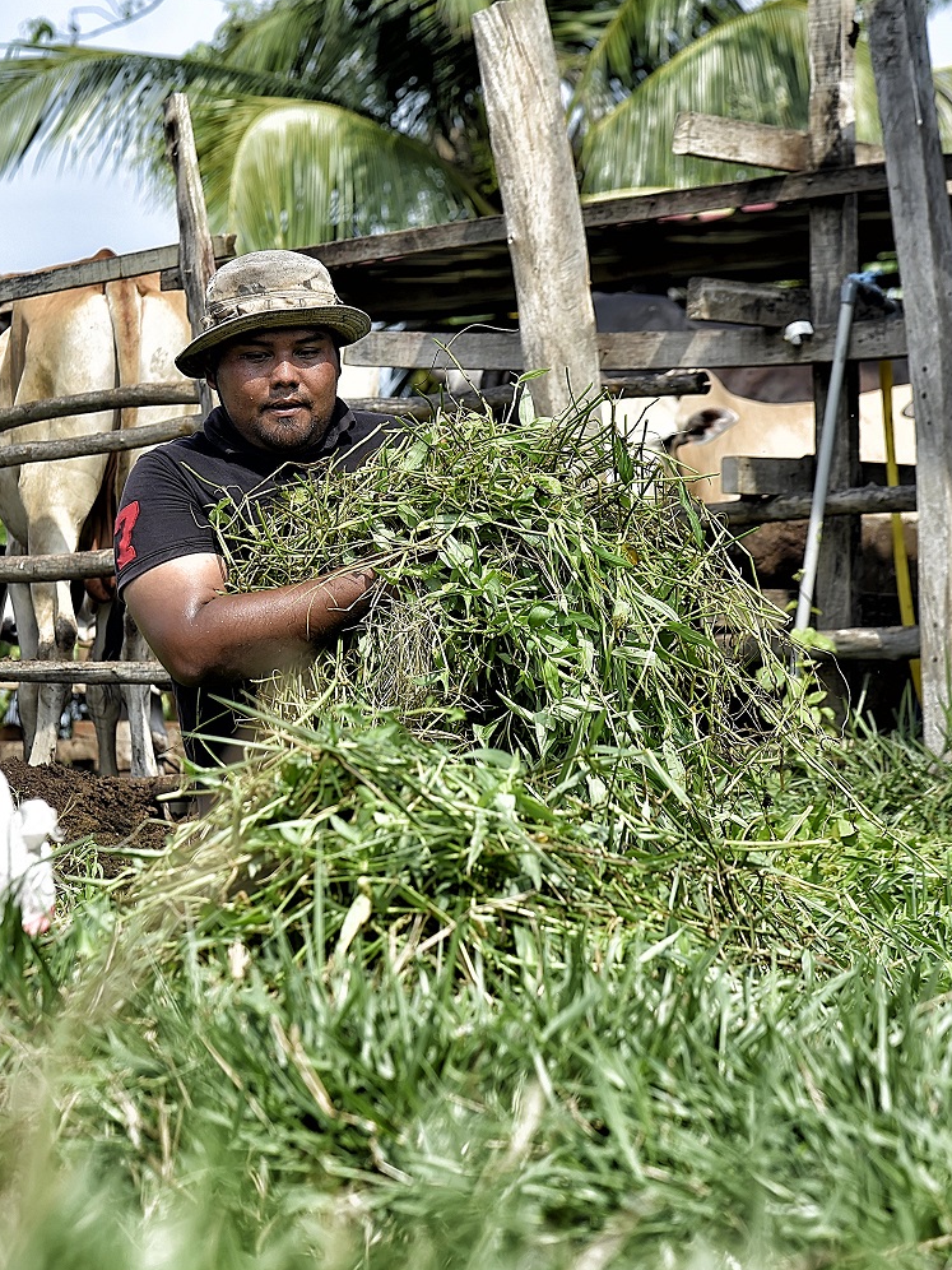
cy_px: 636
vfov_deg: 14.3
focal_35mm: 138
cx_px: 204
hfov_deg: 10.7
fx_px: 5060
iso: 110
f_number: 5.6
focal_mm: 95
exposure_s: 1/400
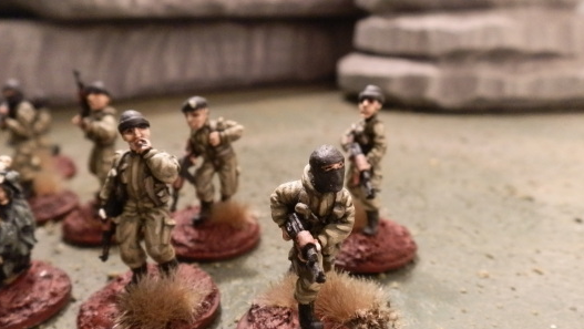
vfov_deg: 37.8
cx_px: 289
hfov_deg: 62.6
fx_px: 480
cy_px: 178
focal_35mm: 31
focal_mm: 5
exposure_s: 1/60
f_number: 3.1
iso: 400
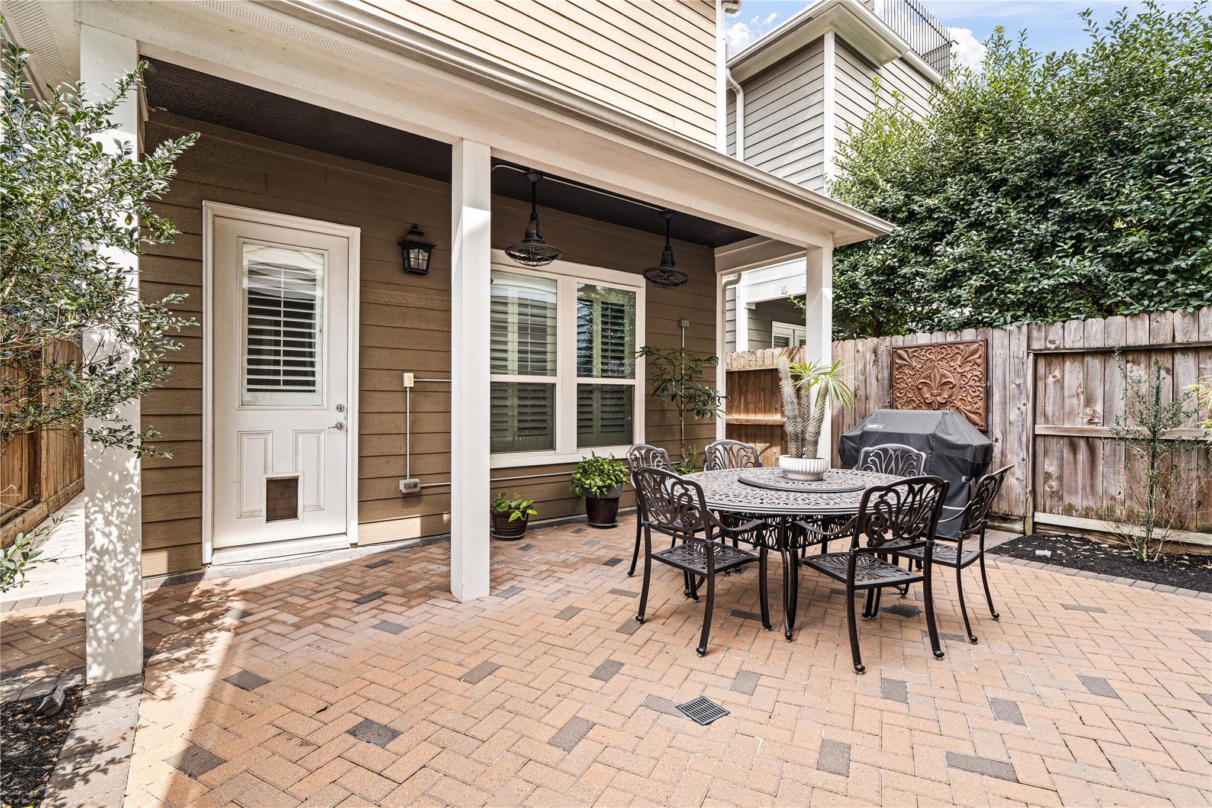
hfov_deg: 96.7
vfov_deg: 73.7
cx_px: 606
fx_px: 539
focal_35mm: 16
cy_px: 404
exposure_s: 1/8
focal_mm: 16
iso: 200
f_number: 9
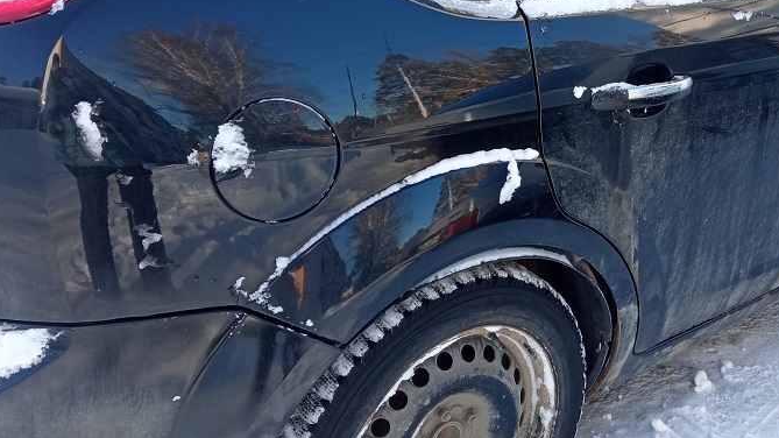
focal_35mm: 44
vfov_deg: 27.0
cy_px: 169
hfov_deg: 45.2
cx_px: 558
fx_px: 909
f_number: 2.2
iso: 114
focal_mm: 3.79
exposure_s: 1/171
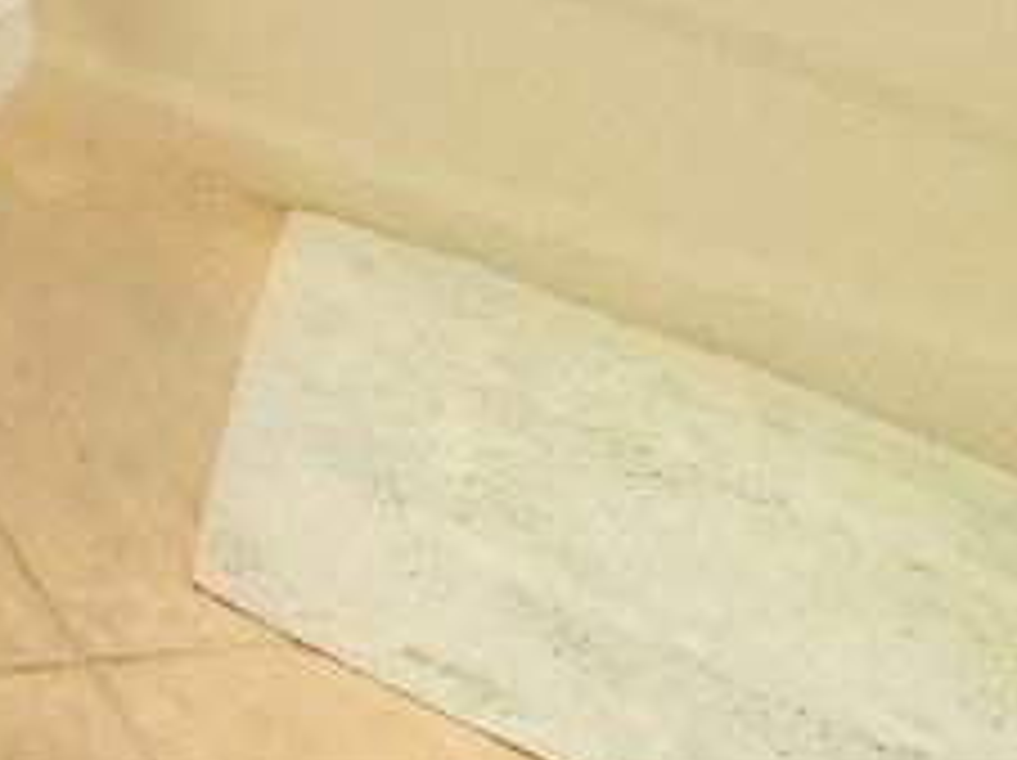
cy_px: -940
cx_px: -850
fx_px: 1732
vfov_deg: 16.0
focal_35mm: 59
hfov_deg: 21.0
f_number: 2.2
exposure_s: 1/60.2
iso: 500
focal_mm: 1.8
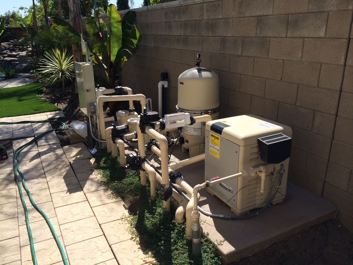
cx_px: 176
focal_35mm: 30
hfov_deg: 60.0
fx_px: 306
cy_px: 132
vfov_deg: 46.8
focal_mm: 4.12
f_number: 2.2
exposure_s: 1/2160
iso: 32
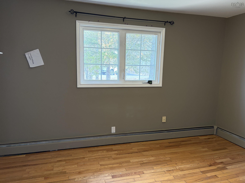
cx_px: 122
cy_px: 92
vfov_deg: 53.1
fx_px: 184
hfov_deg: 67.3
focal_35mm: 26
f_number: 1.6
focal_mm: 5.96
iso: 160
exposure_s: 1/60
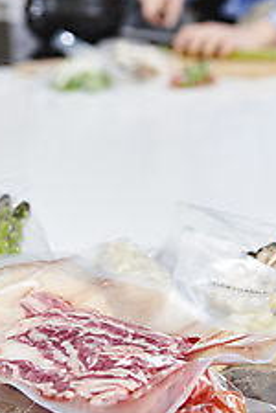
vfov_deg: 18.6
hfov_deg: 12.5
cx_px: 132
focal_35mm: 110
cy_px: 154
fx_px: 1265
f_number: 5.6
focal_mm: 62
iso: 400
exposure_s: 1/125
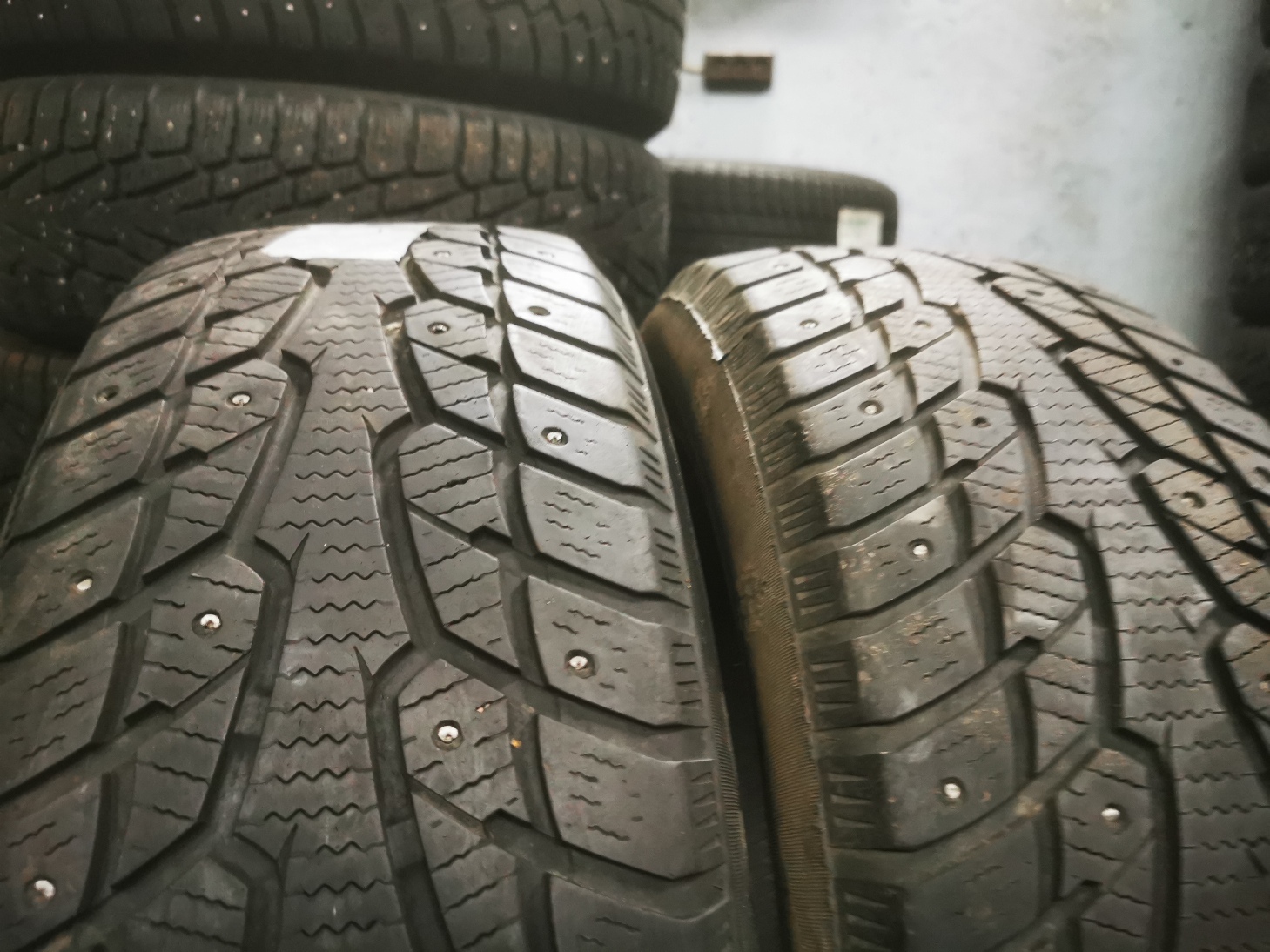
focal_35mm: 27
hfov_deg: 65.3
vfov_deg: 51.3
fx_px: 991
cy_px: 476
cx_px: 635
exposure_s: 1/25
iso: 400
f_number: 1.6
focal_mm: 5.56
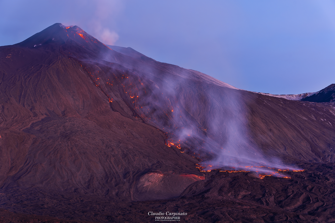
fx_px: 744
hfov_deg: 25.4
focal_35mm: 80
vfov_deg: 17.1
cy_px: 112
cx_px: 168
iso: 100
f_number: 6.3
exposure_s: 13
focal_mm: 80
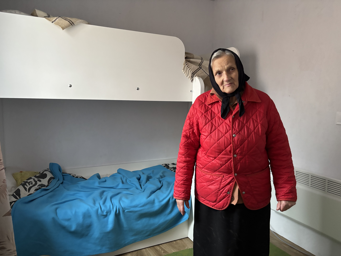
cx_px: 170
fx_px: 256
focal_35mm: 26
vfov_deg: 53.1
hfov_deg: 67.3
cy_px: 128
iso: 640
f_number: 1.6
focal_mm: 5.96
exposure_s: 1/39
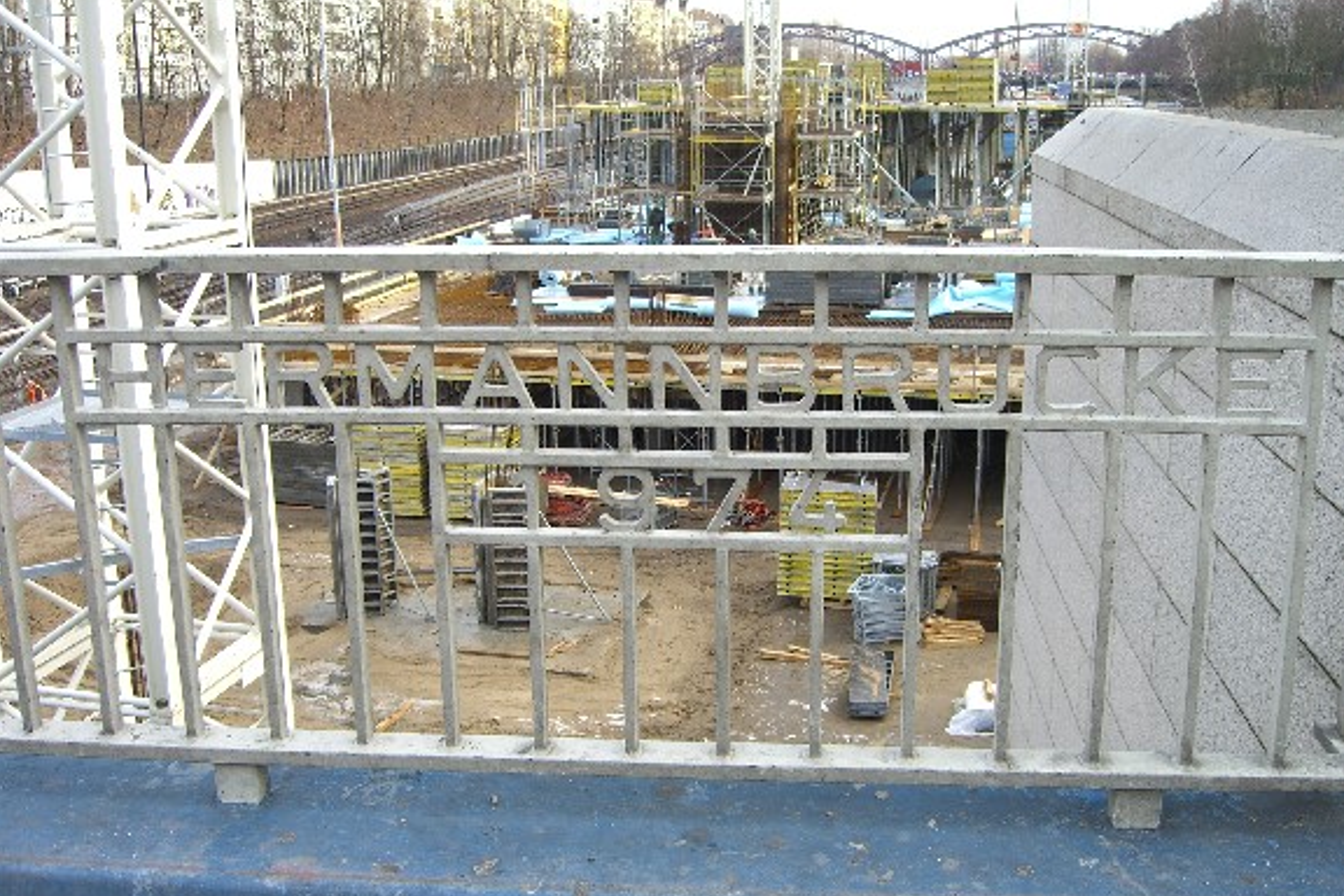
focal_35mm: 40
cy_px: 498
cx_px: 678
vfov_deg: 33.4
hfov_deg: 48.5
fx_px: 1493
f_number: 2.8
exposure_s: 1/100
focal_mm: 7.9
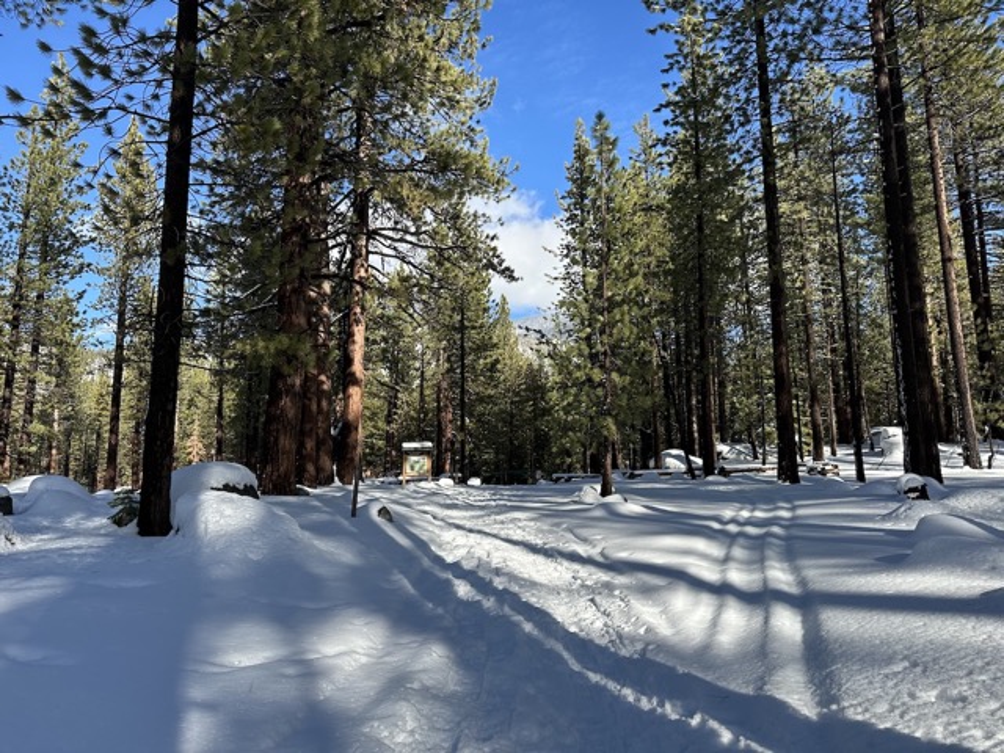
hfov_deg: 71.6
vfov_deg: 56.8
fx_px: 696
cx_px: 502
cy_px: 376
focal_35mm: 24
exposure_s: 1/2252
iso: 80
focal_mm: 6.86
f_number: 1.78
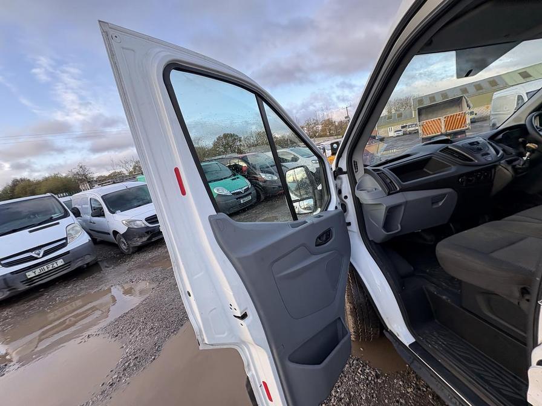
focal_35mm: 14
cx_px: 271
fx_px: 219
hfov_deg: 102.1
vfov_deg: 85.7
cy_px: 203
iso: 40
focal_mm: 2.22
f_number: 2.2
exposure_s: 1/144
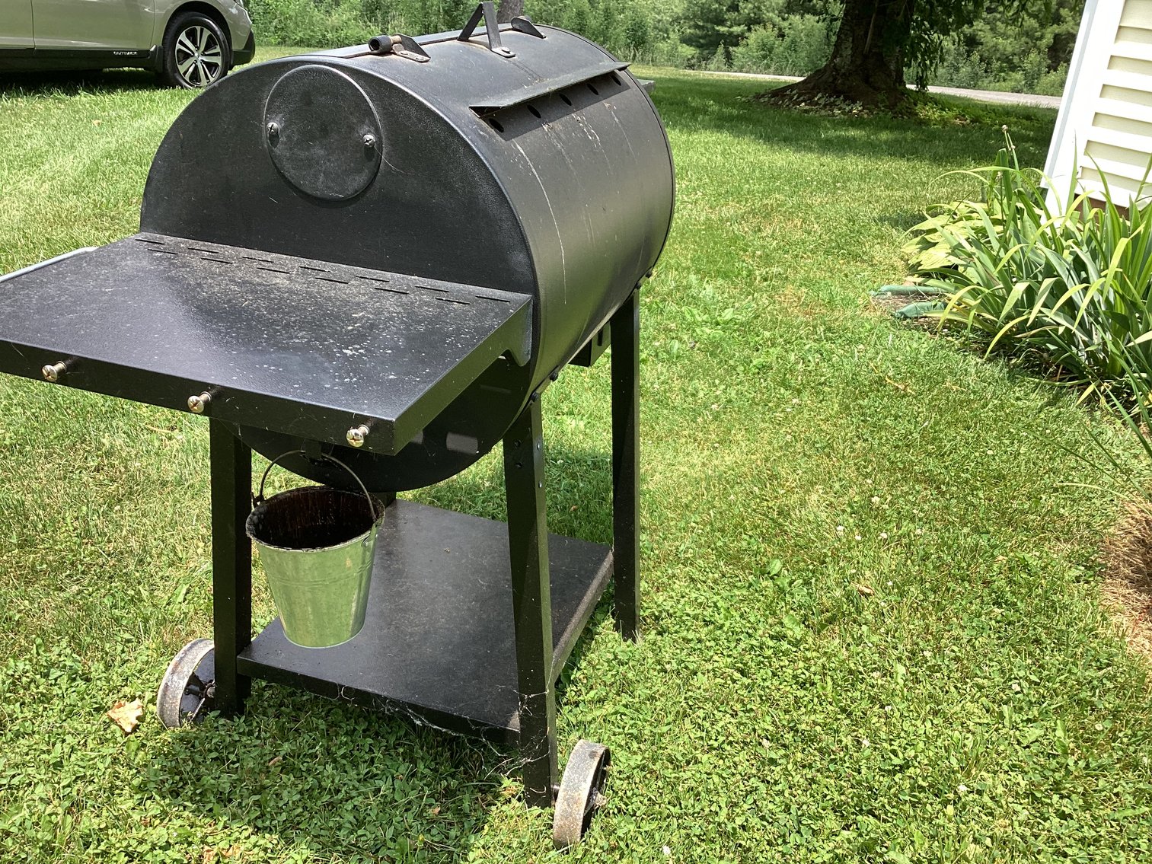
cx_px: 576
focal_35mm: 31
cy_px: 432
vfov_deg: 45.4
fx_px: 1032
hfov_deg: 58.3
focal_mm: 3.3
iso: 25
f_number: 2.4
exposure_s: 1/364
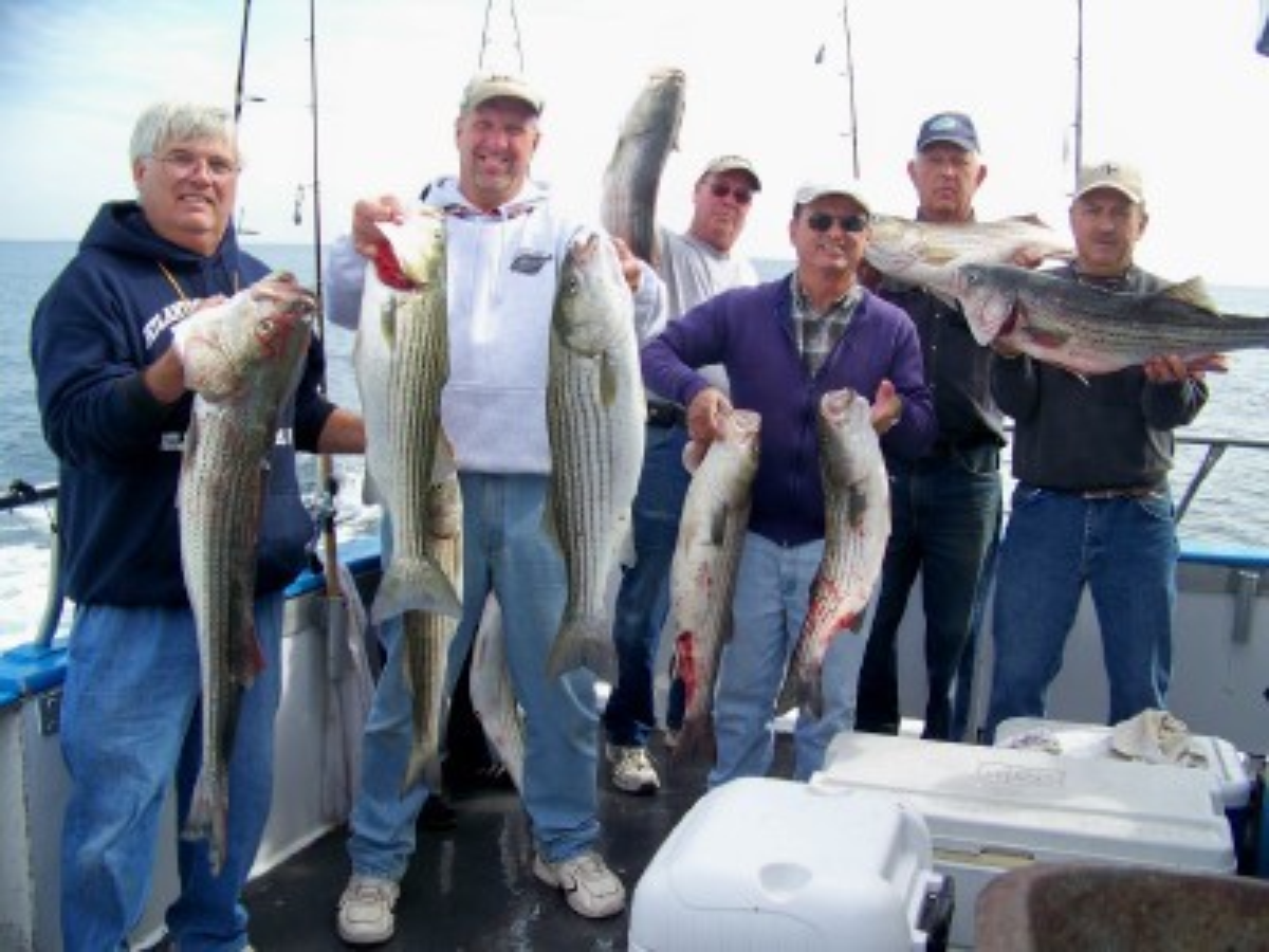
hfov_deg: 51.4
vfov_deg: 39.7
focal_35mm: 36
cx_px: 634
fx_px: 1320
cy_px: 476
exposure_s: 1/400
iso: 64
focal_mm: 5.85
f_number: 2.8
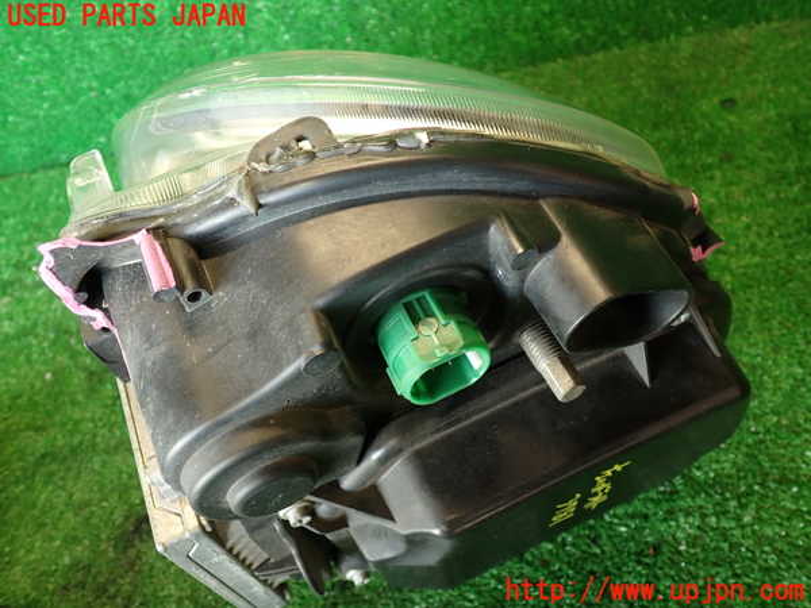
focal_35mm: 30
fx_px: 703
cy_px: 304
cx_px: 406
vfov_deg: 46.8
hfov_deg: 60.0
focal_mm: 5.4
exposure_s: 1/40
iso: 200
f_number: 2.3
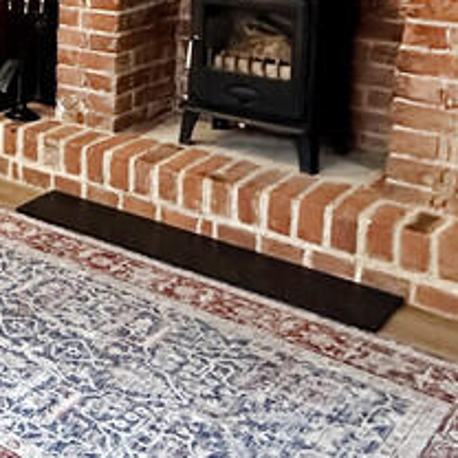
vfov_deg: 26.3
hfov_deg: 22.0
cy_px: -29
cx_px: -273
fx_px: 913
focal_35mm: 61
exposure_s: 1/50
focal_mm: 2.22
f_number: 2.2
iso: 400
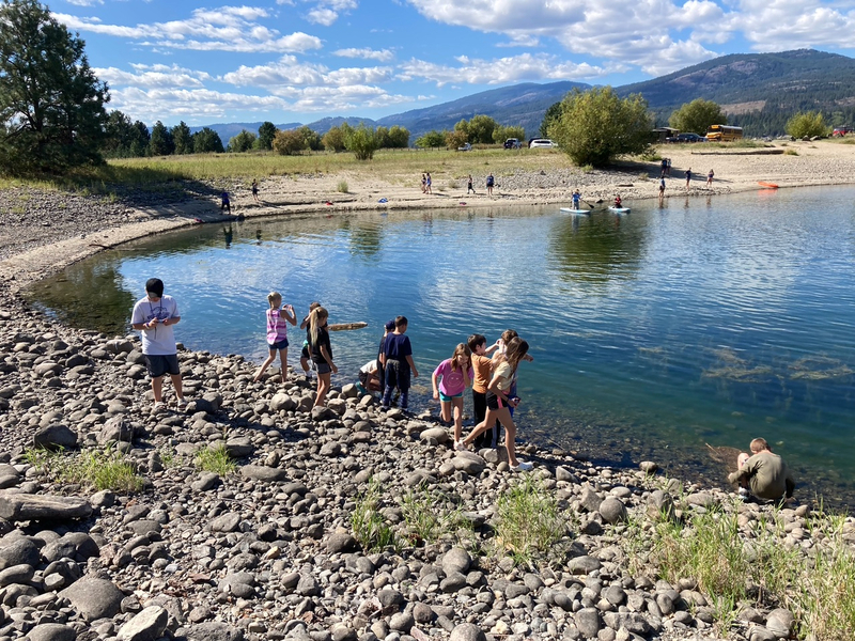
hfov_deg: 63.4
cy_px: 320
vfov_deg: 49.7
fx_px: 692
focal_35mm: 28
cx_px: 428
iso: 20
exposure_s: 1/1567
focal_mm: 3.99
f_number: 1.8
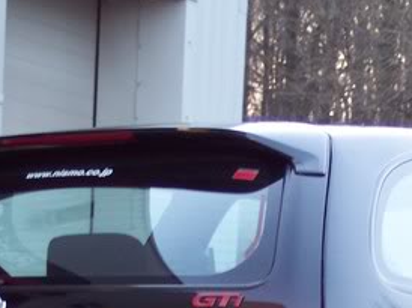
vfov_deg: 7.9
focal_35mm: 184
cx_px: 379
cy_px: 445
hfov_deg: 10.7
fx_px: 2188
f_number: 3.4
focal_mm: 13.3
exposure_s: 1/4
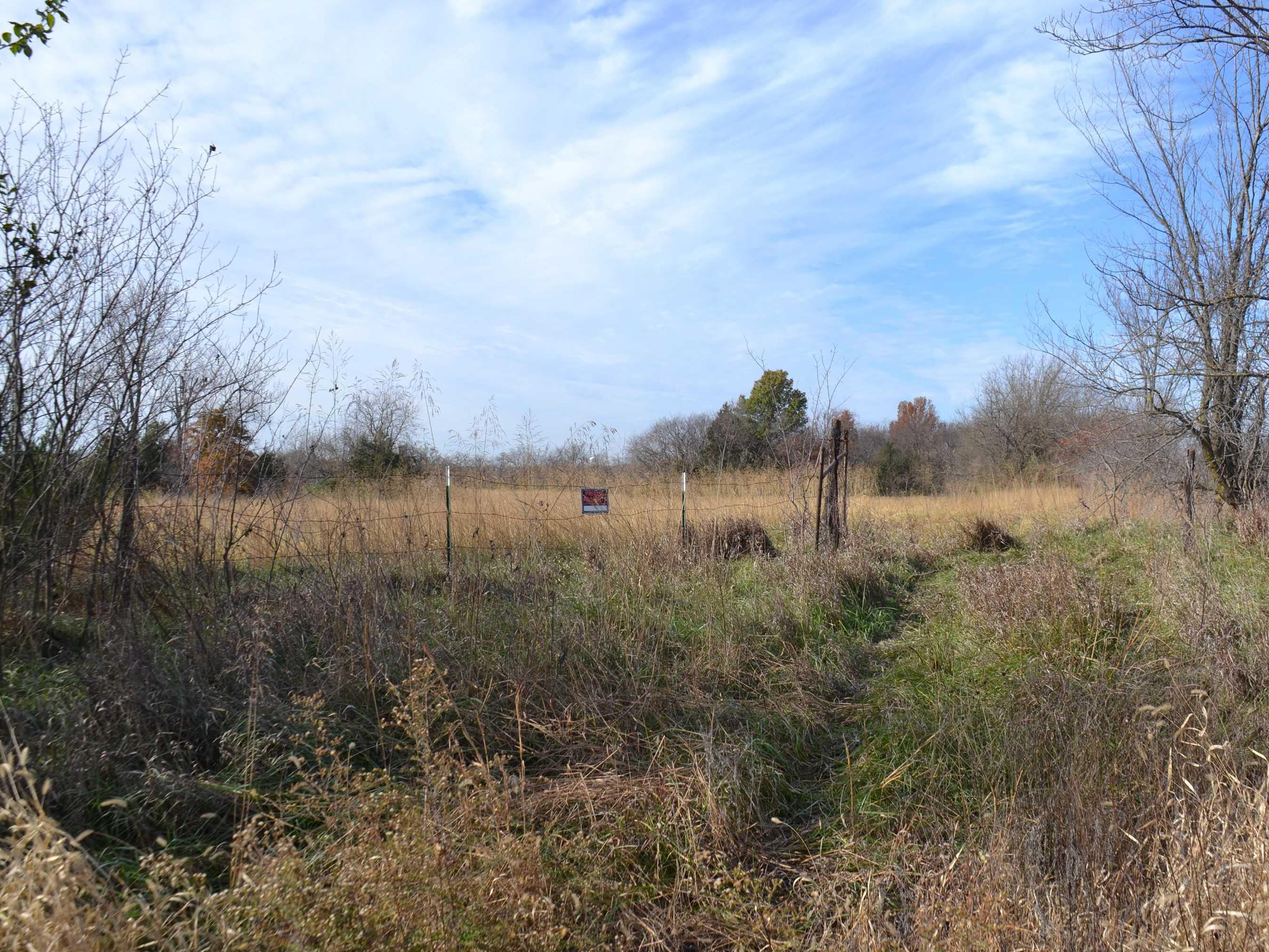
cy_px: 479
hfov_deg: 55.3
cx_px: 694
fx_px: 1210
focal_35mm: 33
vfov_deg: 42.9
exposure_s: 1/250
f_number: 8
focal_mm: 20
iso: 100
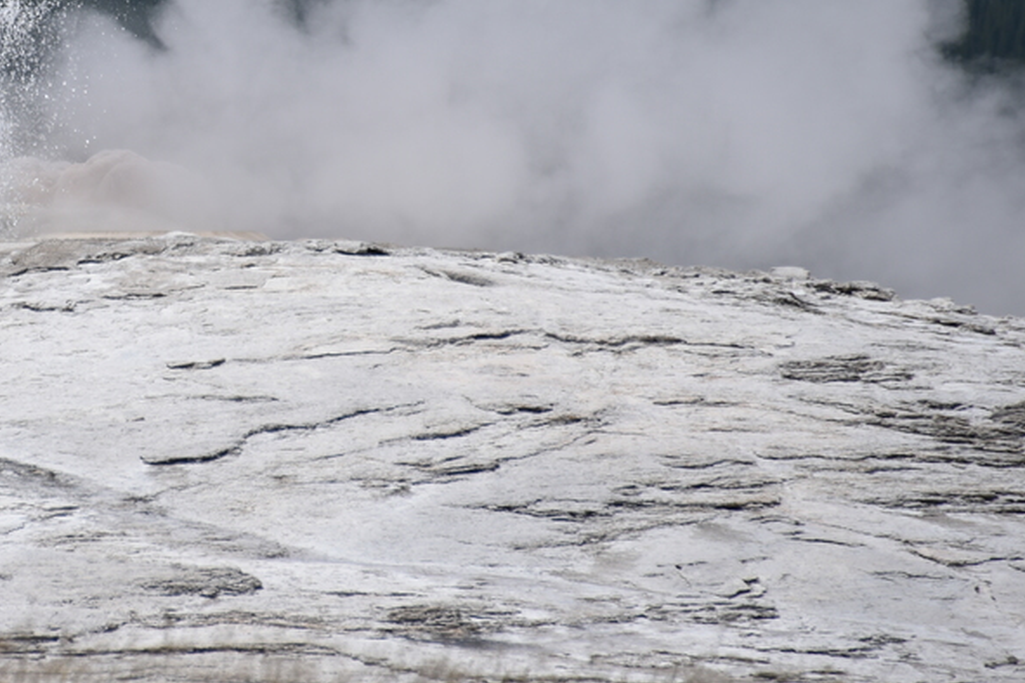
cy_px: 87
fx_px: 18505
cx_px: 73
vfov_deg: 2.1
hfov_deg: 3.2
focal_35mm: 650
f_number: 7.1
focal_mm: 300
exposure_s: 1/640
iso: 100
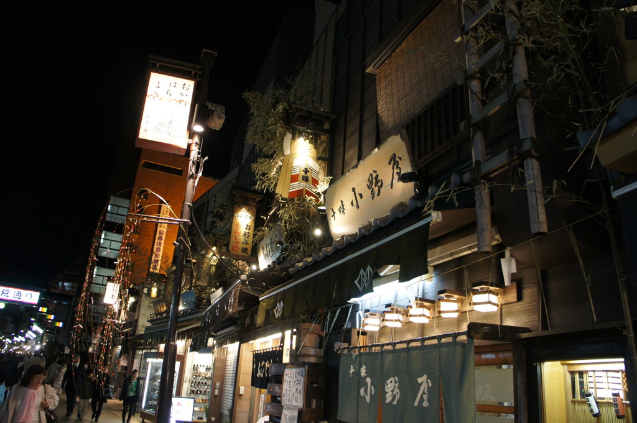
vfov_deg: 47.9
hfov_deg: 67.4
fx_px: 477
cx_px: 318
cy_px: 212
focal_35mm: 27
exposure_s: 1/30
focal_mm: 18
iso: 800
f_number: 3.5
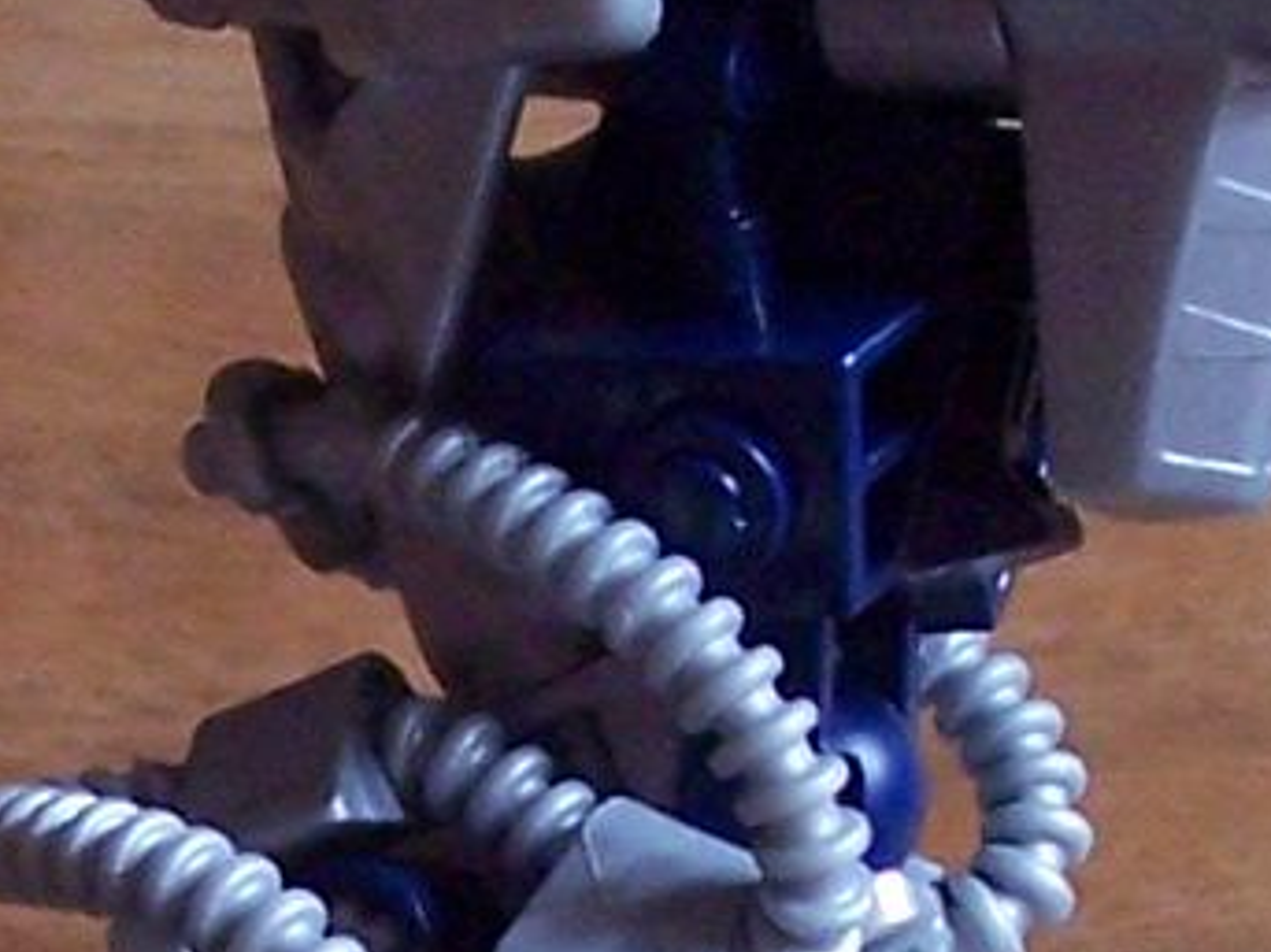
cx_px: 226
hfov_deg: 7.5
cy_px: 615
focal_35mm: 262
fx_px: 9617
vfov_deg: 5.7
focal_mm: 8
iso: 200
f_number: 3.4
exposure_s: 1/8
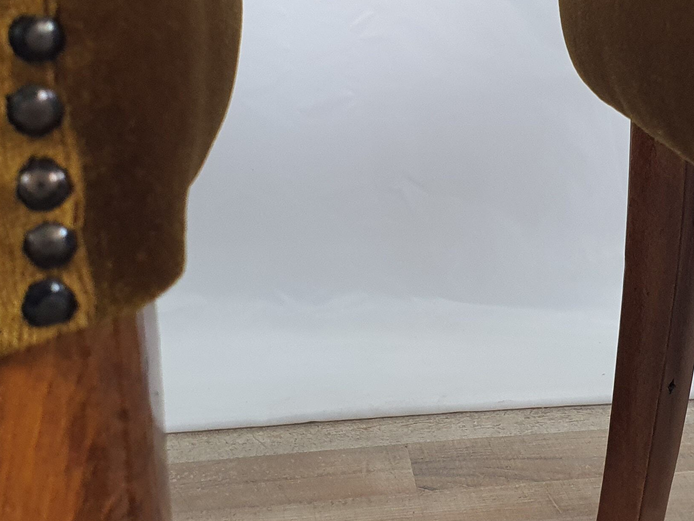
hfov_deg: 30.1
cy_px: 170
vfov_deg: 22.8
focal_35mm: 64
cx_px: 436
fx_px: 1283
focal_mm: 4.3
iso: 160
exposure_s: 1/50
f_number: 2.4
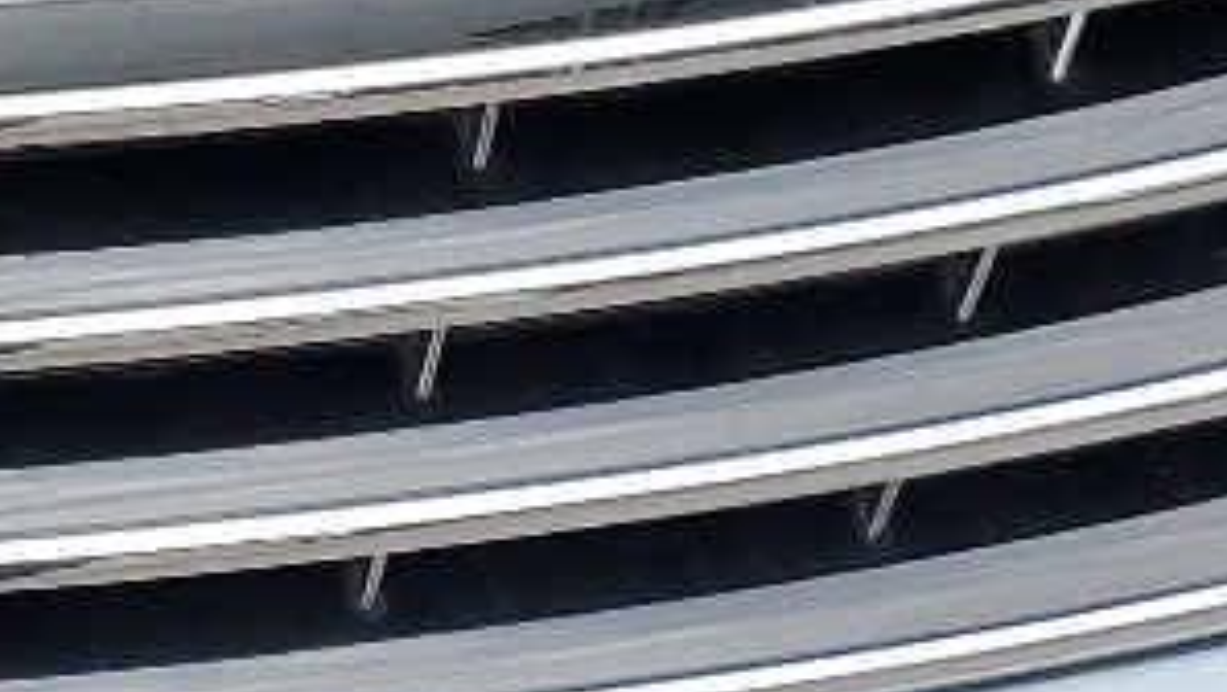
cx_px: -1062
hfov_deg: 12.7
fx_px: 4948
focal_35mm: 152
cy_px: -1269
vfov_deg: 7.2
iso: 50
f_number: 1.5
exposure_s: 1/714
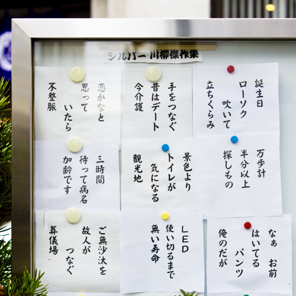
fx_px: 929
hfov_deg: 18.1
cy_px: 177
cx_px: 148
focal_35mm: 96
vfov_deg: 18.1
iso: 100
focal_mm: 50
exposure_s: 1/400
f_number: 2.5
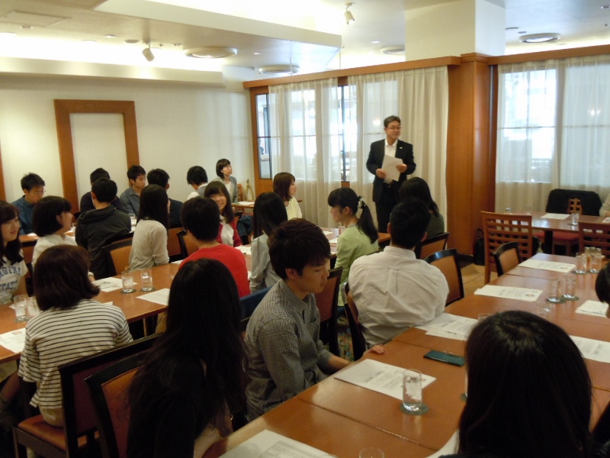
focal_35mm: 30
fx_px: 529
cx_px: 305
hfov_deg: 60.0
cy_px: 229
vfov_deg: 46.8
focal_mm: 5.4
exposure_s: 1/20
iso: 400
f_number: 3.5
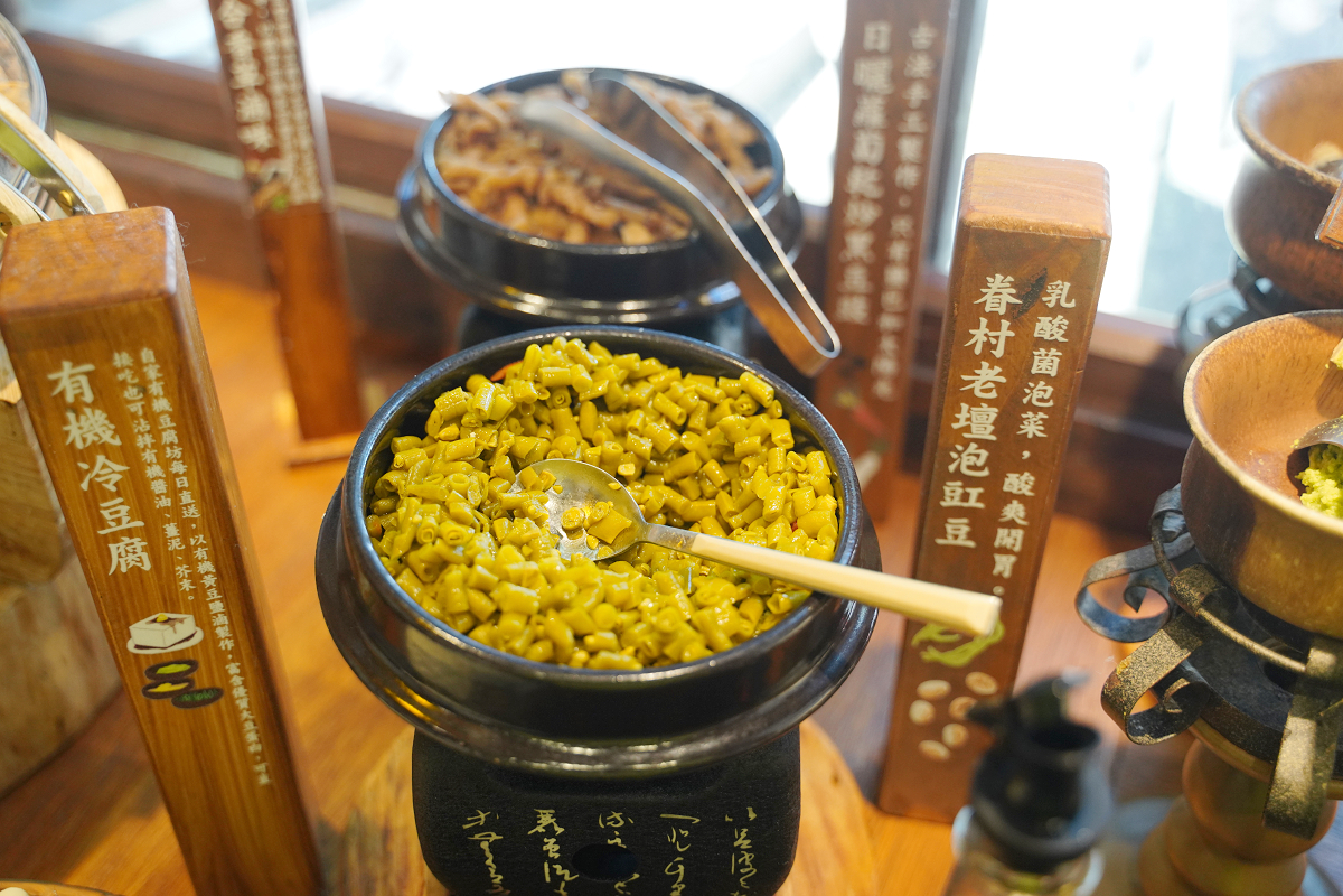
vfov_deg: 35.1
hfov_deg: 50.7
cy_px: 448
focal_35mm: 38
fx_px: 1418
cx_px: 672
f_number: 3.2
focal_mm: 38
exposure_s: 1/160
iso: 1600
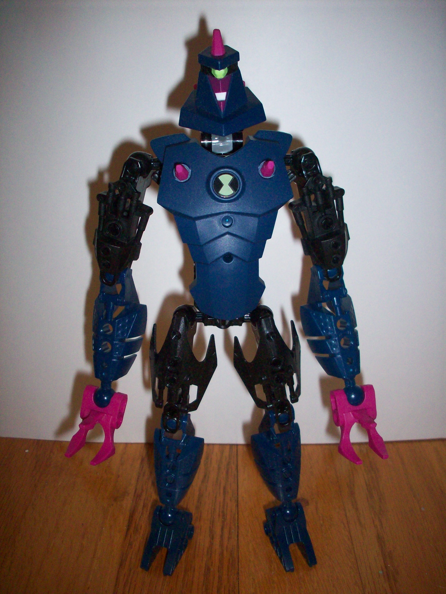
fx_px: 636
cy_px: 297
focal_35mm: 37
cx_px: 223
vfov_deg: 50.1
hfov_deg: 38.7
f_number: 2.8
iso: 160
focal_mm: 6.2
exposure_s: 1/64
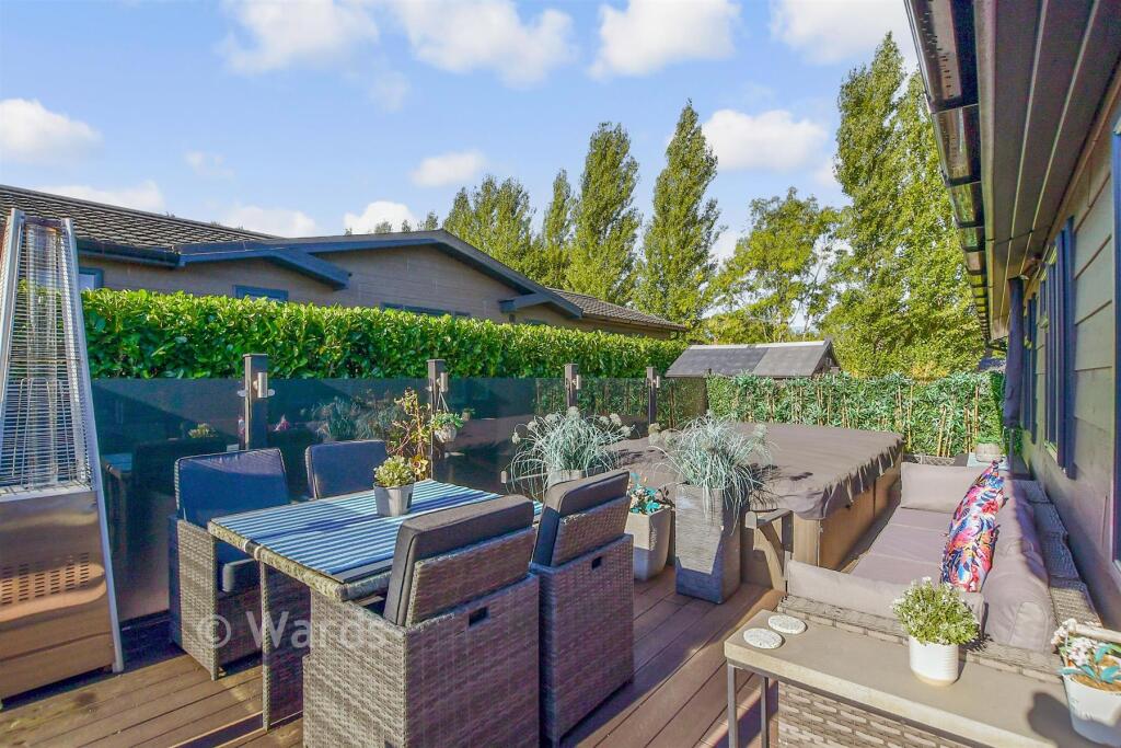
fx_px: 467
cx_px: 560
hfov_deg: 100.4
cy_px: 374
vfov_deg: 77.3
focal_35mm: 15
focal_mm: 10
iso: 320
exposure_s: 1/800
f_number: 8
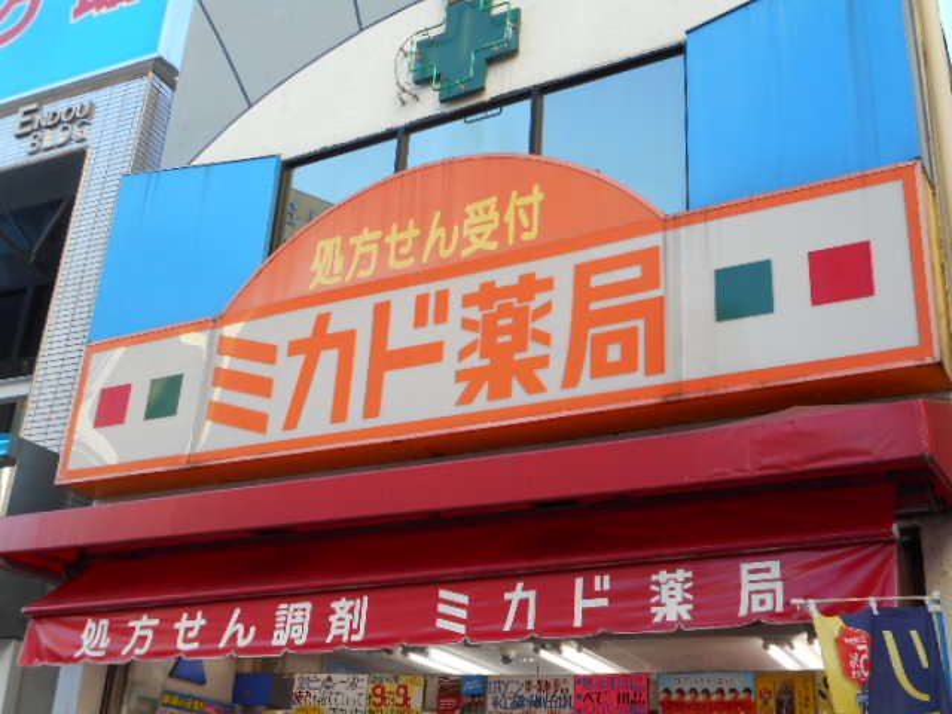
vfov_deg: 32.9
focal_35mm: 44
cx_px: 476
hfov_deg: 42.9
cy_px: 357
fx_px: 1210
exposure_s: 1/50
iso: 80
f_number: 4.7
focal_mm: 7.9
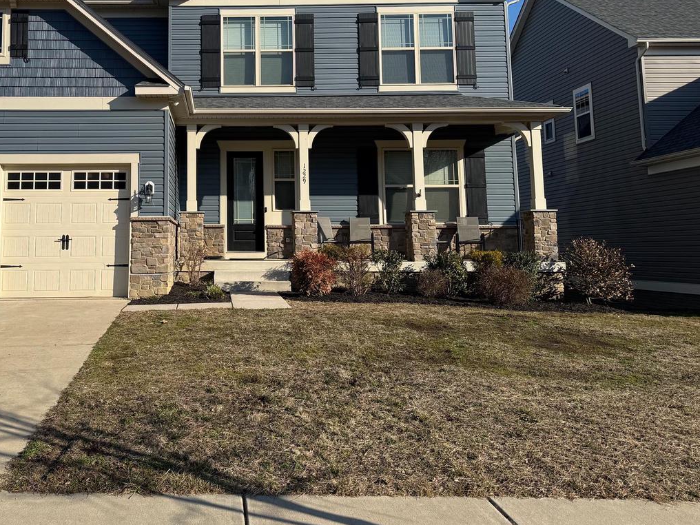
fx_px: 688
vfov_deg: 41.1
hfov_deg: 52.4
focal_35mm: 34
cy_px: 160
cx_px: 207
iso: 80
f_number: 1.78
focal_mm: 6.76
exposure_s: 1/4673
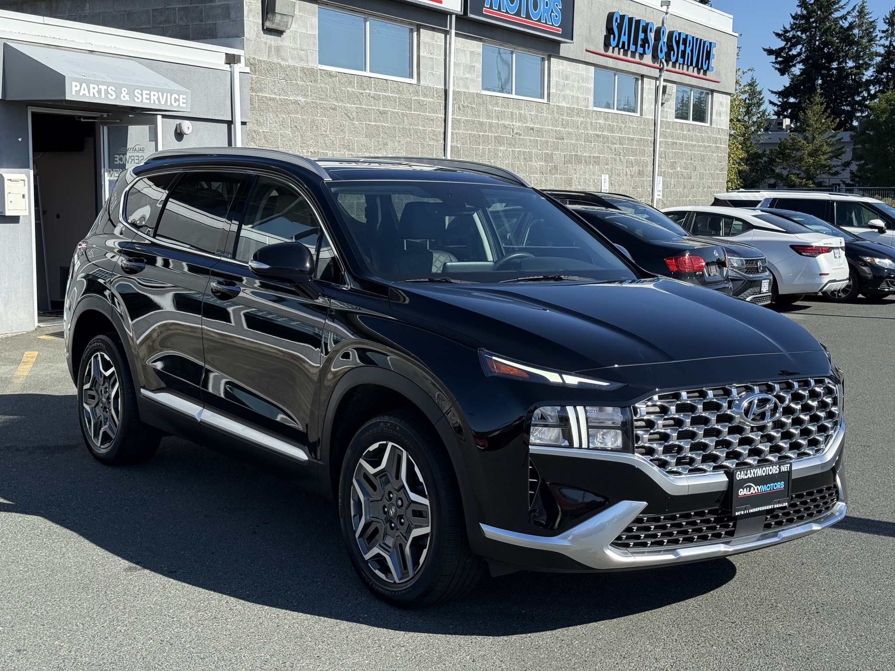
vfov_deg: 30.3
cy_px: 336
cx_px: 448
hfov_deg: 39.7
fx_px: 1241
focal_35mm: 48
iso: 80
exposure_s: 1/4098
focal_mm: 6.76
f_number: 1.78
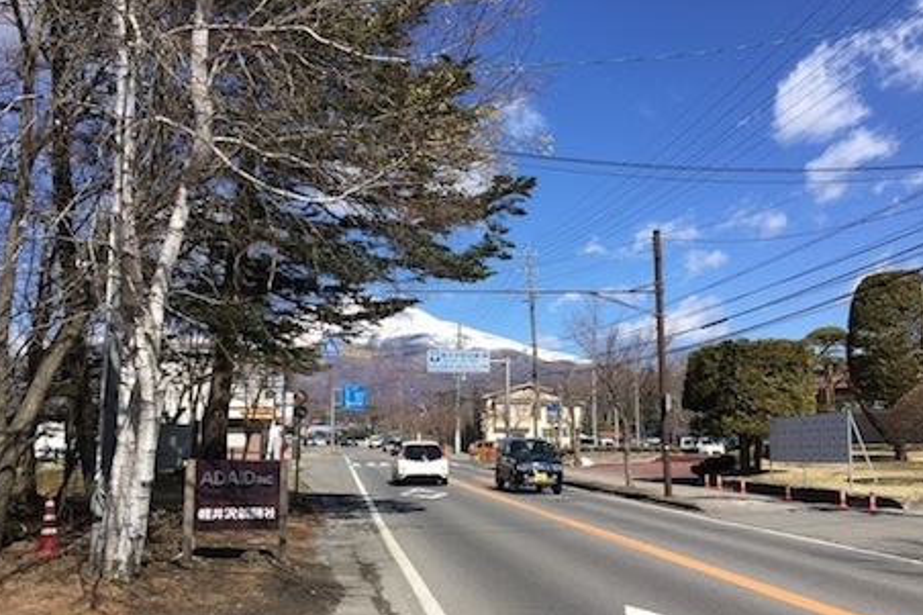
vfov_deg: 38.8
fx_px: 871
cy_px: 337
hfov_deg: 55.8
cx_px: 441
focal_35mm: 34
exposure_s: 1/1980
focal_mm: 4.15
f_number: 2.2
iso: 32
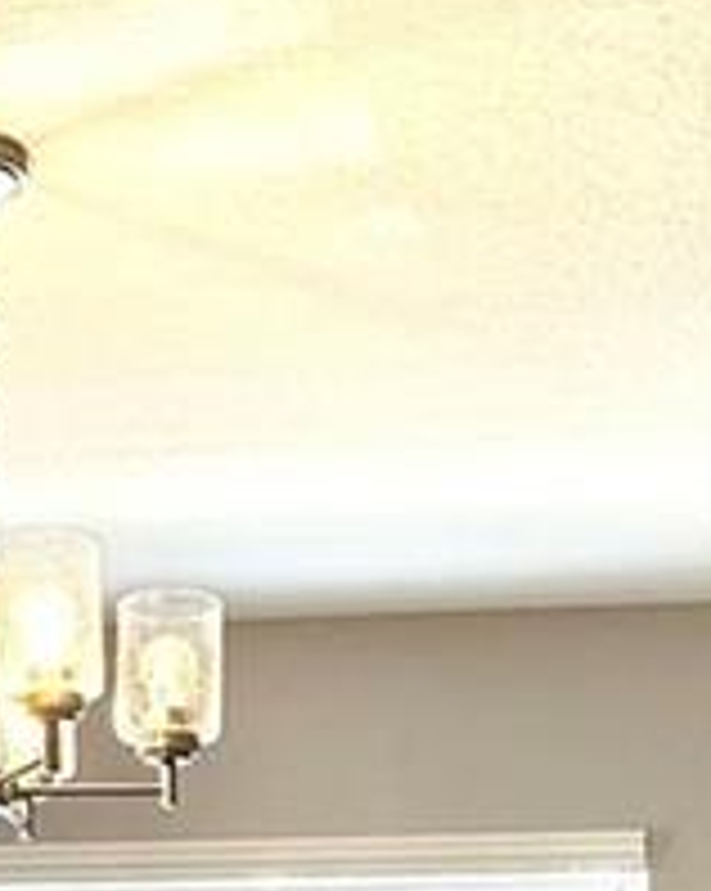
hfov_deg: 18.1
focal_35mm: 83
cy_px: 1233
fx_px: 2187
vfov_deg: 20.5
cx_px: 18
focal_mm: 2.22
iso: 40
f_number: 2.2
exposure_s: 1/142
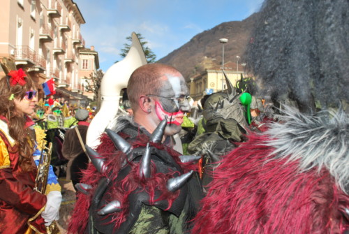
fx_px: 350
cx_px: 174
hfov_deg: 53.1
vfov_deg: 37.0
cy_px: 117
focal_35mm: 36
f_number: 8
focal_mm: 24
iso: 100
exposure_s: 1/200
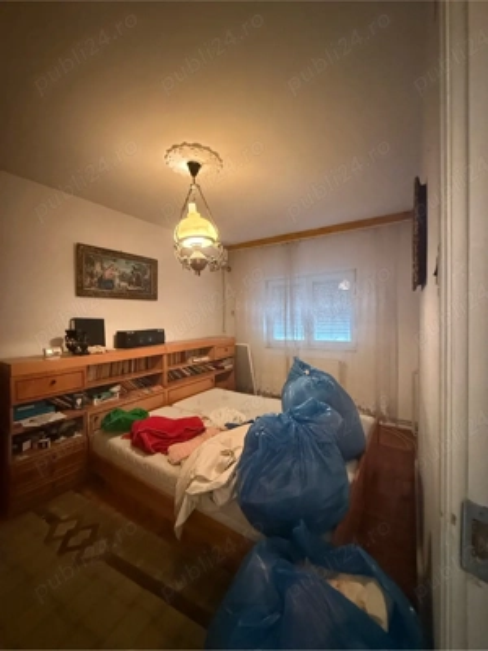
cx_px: 244
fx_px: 263
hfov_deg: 85.7
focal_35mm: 14
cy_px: 326
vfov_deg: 102.1
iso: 1250
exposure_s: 1/50
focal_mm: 2.22
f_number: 2.2
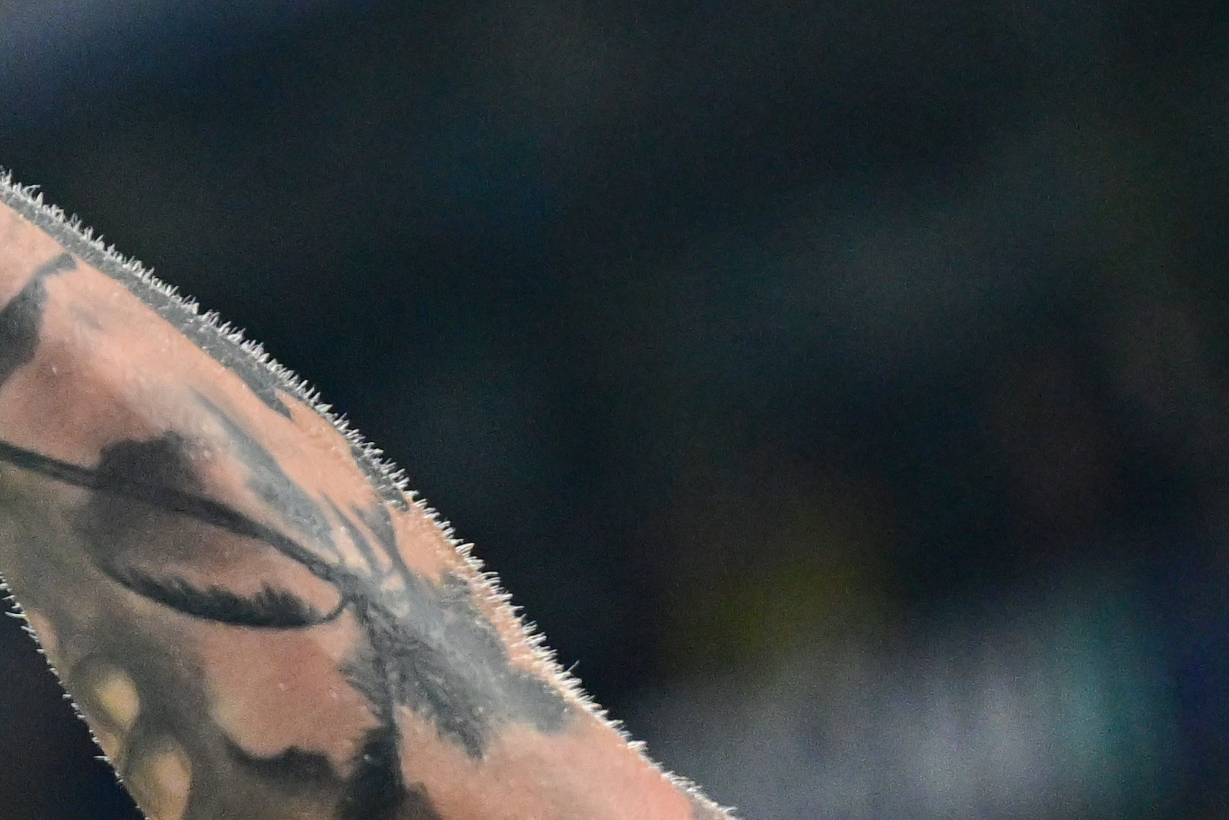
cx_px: -1688
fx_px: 18916
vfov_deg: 2.5
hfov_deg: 3.7
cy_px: 1292
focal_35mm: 554
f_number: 2.8
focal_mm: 110
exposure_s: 1/2000
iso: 2500
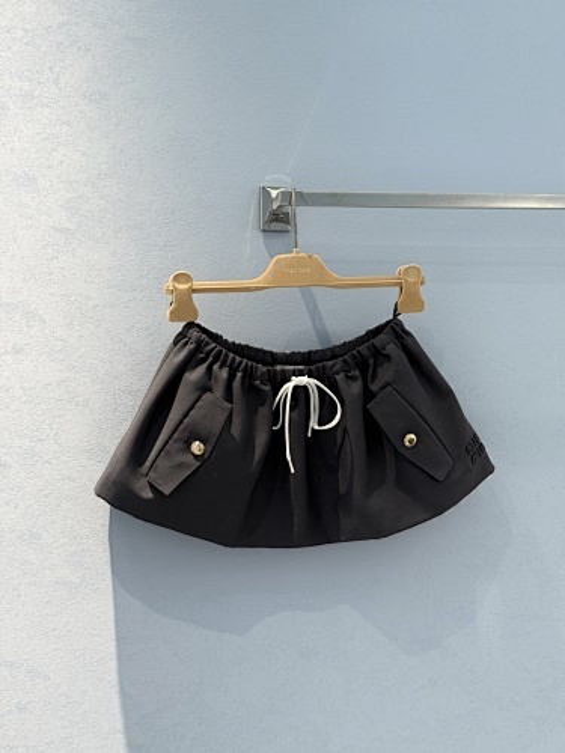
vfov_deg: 39.7
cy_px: 376
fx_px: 1045
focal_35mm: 48
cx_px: 282
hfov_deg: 30.3
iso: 100
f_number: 1.78
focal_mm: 6.76
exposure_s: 1/101
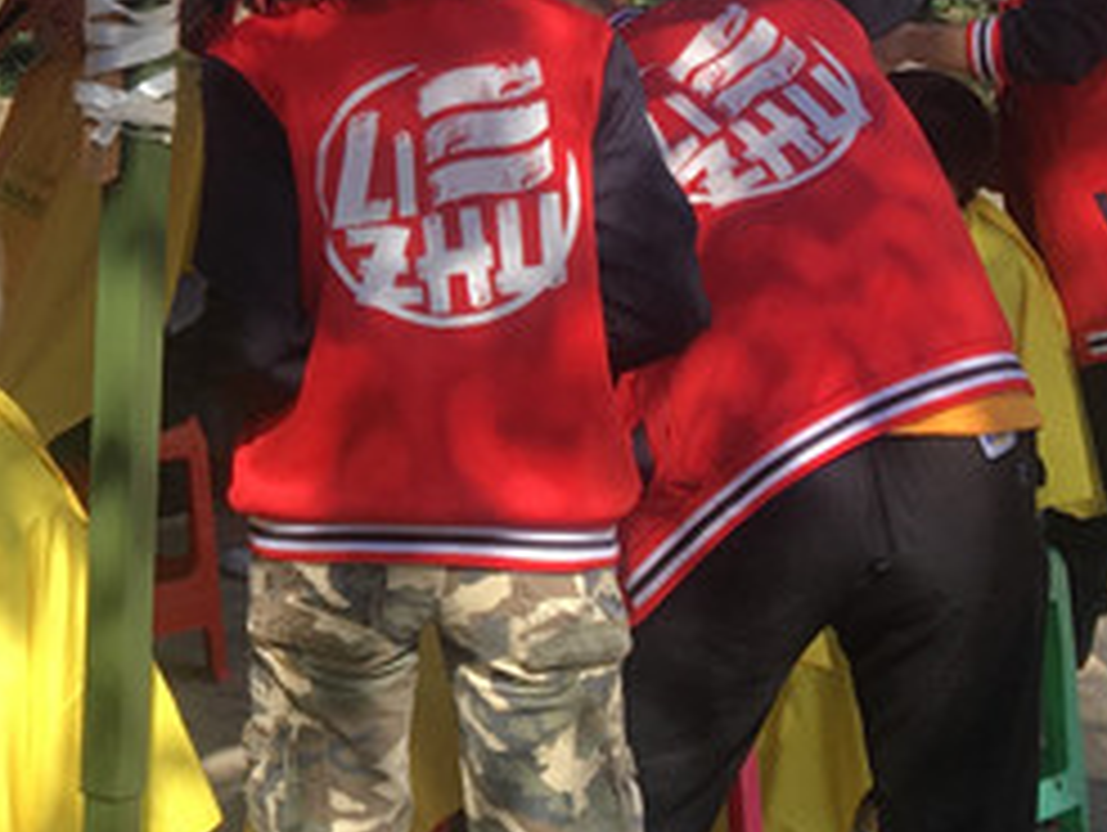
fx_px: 3393
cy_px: -52
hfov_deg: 16.7
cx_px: -576
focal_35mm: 106
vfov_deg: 13.7
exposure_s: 1/793
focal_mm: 4.15
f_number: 2.2
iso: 25
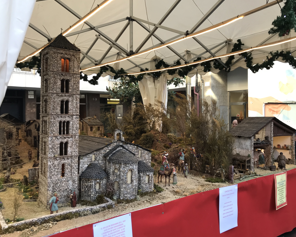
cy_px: 115
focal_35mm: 30
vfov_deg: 48.5
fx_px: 263
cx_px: 151
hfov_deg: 58.8
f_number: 1.8
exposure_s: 1/100
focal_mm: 3.99
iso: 32
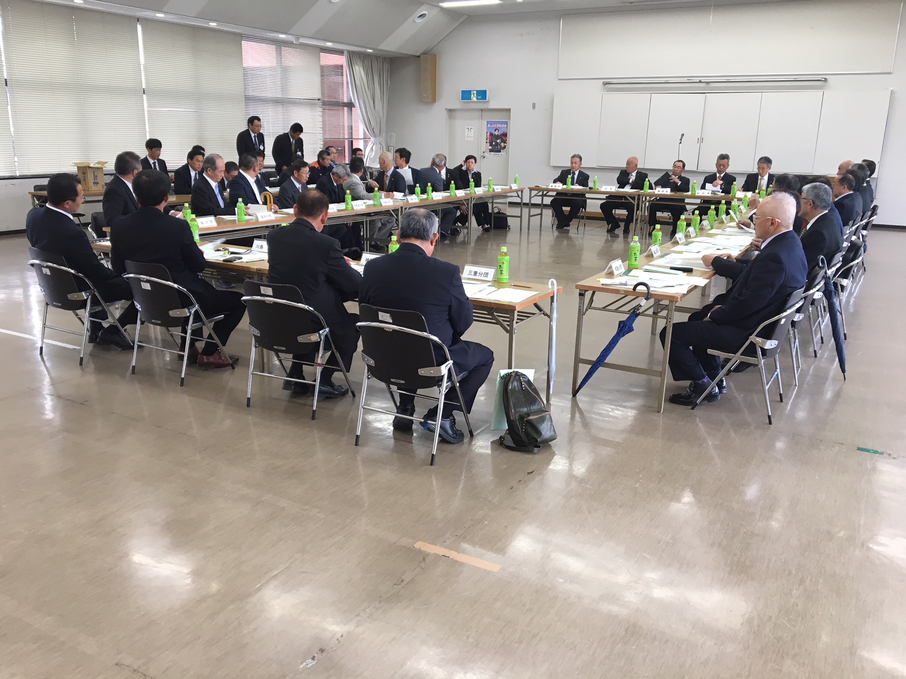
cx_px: 453
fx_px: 759
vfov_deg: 48.2
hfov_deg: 61.7
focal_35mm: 29
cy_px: 340
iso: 25
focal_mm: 4.15
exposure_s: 1/30
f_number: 2.2
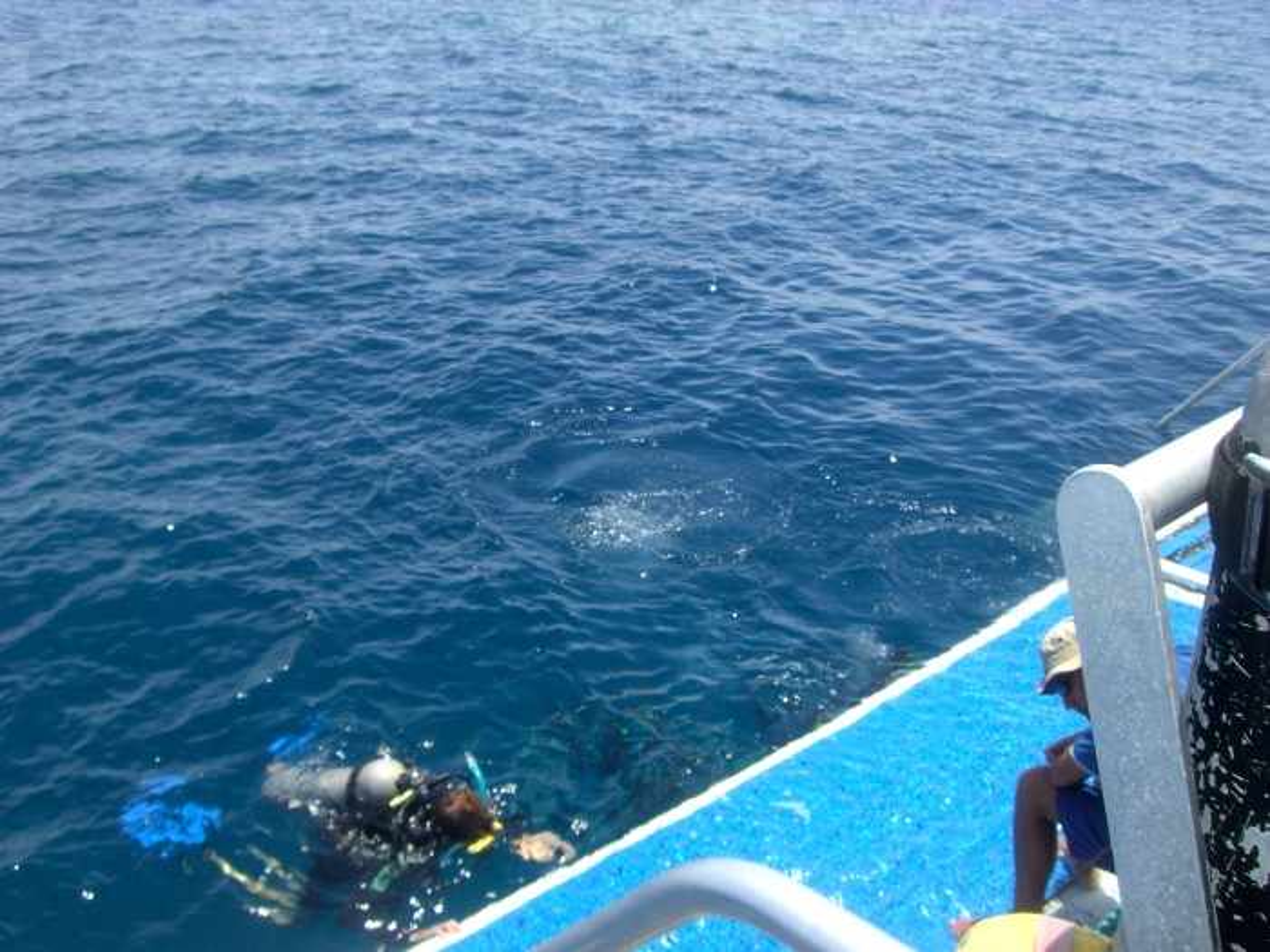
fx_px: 1394
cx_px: 635
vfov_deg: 37.7
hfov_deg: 49.0
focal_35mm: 38
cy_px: 476
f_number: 4.3
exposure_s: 1/640
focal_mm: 6.2
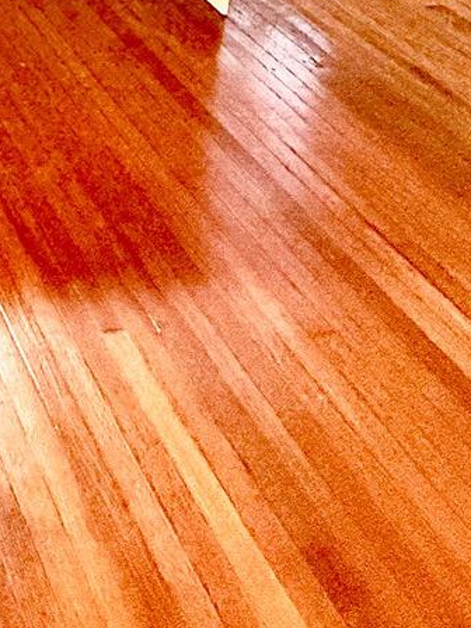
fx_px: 871
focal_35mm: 48
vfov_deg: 27.5
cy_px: -313
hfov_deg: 23.8
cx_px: -241
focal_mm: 2.22
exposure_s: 1/60
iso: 500
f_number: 2.2
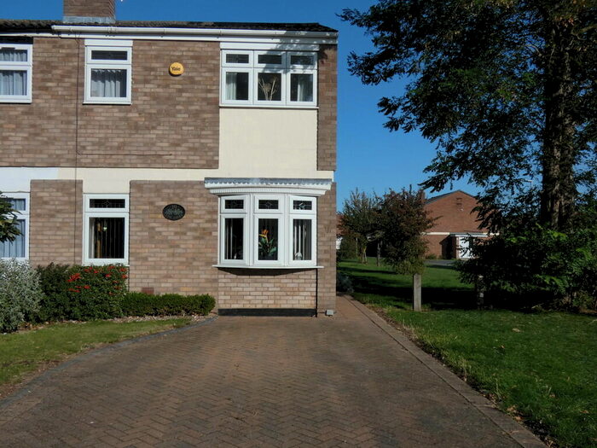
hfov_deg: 56.8
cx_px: 298
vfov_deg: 44.2
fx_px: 552
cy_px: 224
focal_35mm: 32
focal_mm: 5.8
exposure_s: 1/800
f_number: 5
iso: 80
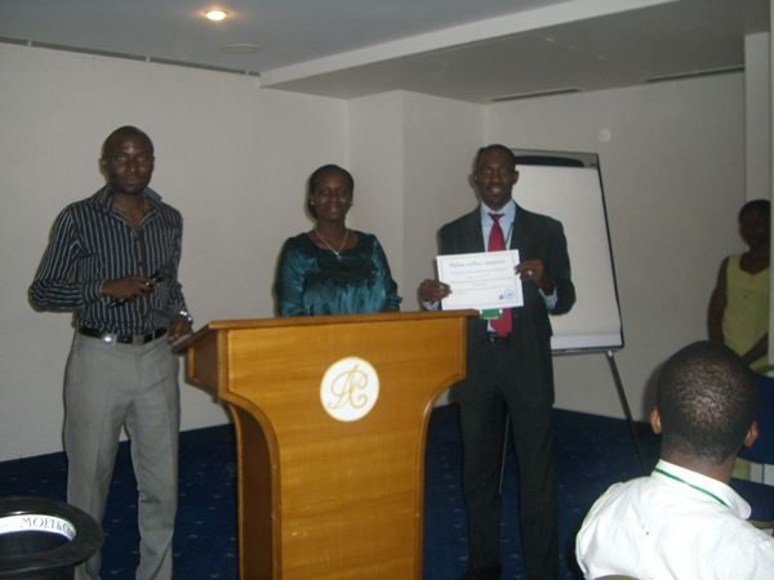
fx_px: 850
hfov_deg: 49.0
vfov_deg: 37.7
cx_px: 387
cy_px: 290
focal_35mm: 38
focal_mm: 6.2
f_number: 2.7
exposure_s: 1/60
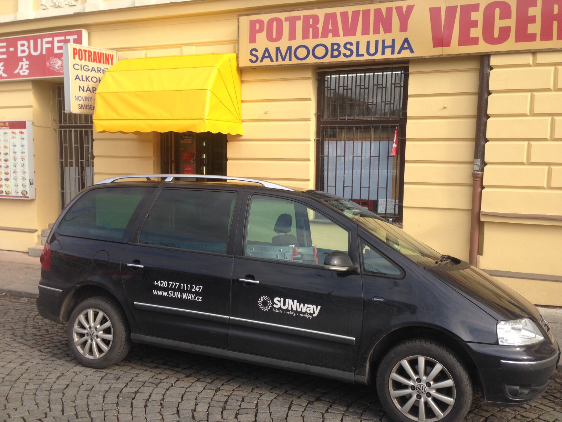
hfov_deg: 55.4
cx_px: 281
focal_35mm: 33
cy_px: 211
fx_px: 536
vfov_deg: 42.9
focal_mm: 4.12
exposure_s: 1/484
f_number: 2.4
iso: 50
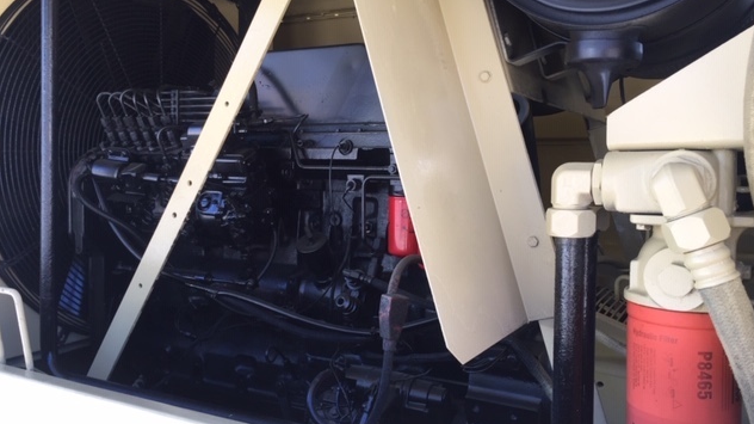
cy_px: 198
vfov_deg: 36.6
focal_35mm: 32
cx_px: 381
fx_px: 640
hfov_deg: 61.0
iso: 32
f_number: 2.2
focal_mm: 4.15
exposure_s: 1/145
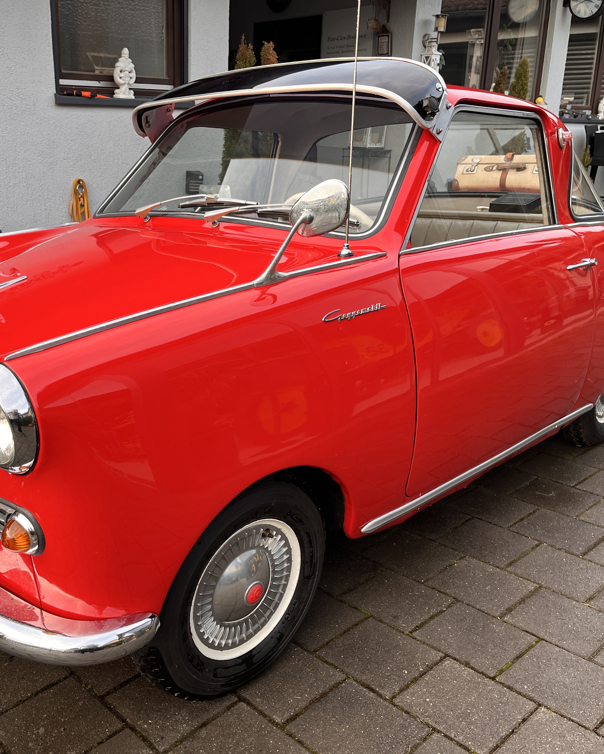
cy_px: 376
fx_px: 760
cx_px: 212
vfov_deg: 52.8
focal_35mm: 34
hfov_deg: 42.9
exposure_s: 1/122
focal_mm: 5.1
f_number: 1.6
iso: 64
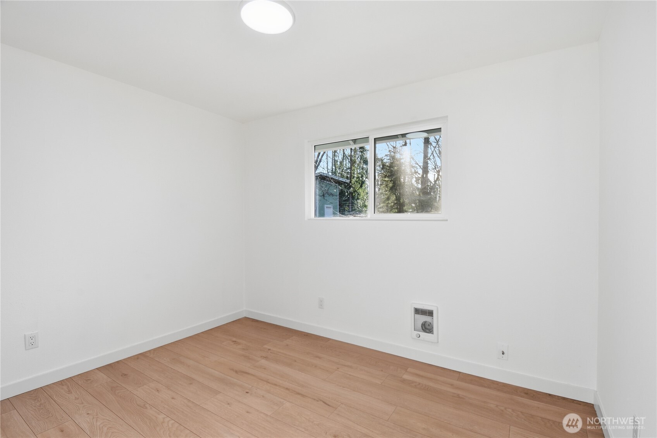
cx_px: 328
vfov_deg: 77.3
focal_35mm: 15
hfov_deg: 100.4
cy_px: 219
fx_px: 274
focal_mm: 10
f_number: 9
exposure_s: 1/125
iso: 100
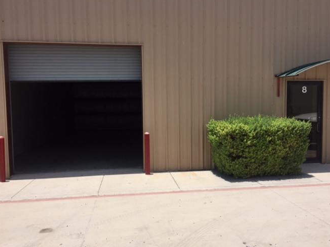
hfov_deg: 58.4
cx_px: 165
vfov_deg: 45.4
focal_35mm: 31
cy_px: 126
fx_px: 295
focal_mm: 4.15
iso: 32
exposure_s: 1/3597
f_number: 2.2
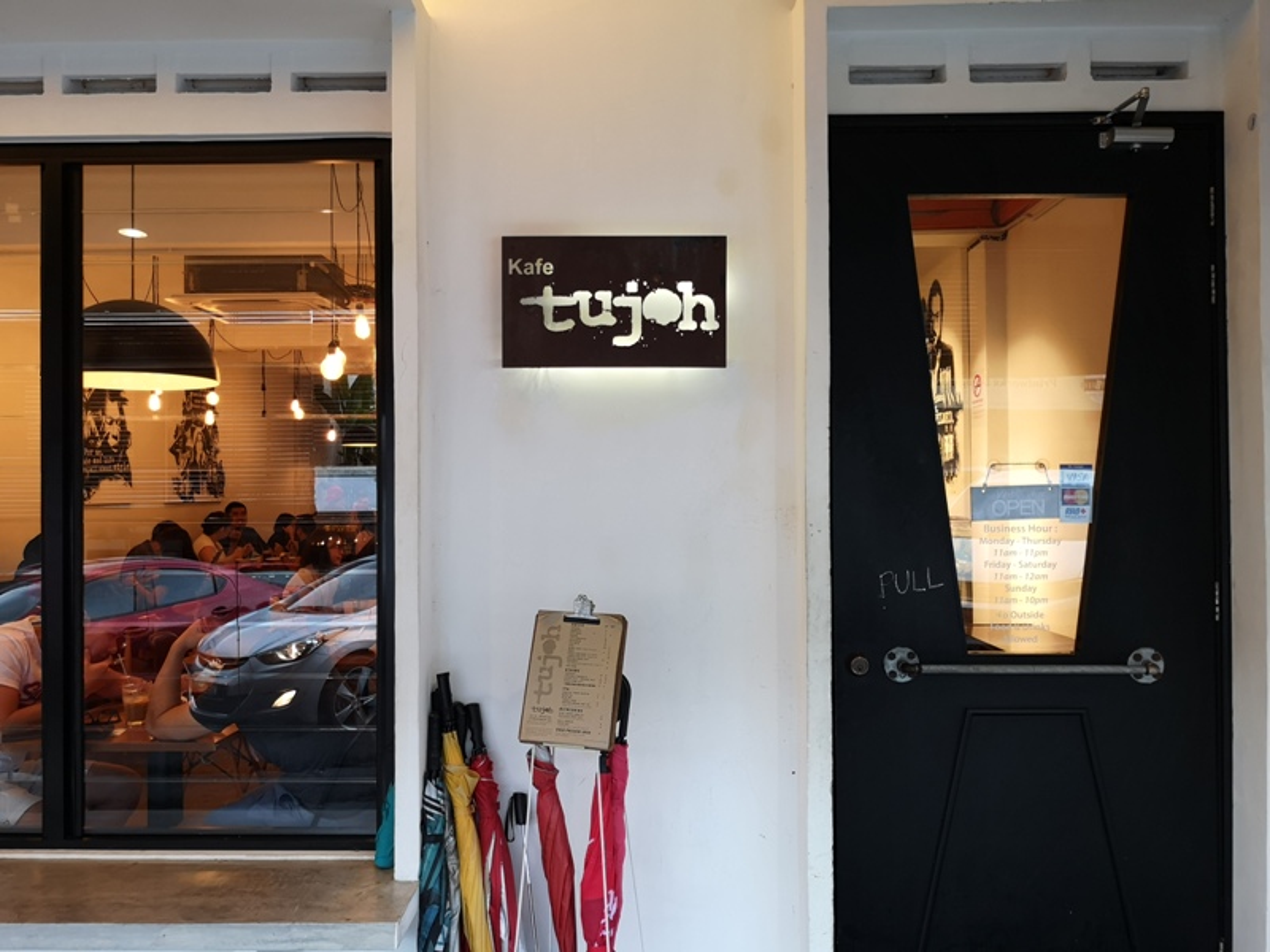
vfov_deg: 51.4
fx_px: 991
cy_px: 476
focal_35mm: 27
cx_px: 635
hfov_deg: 65.3
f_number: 1.8
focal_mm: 3.95
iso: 125
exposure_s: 1/33.3
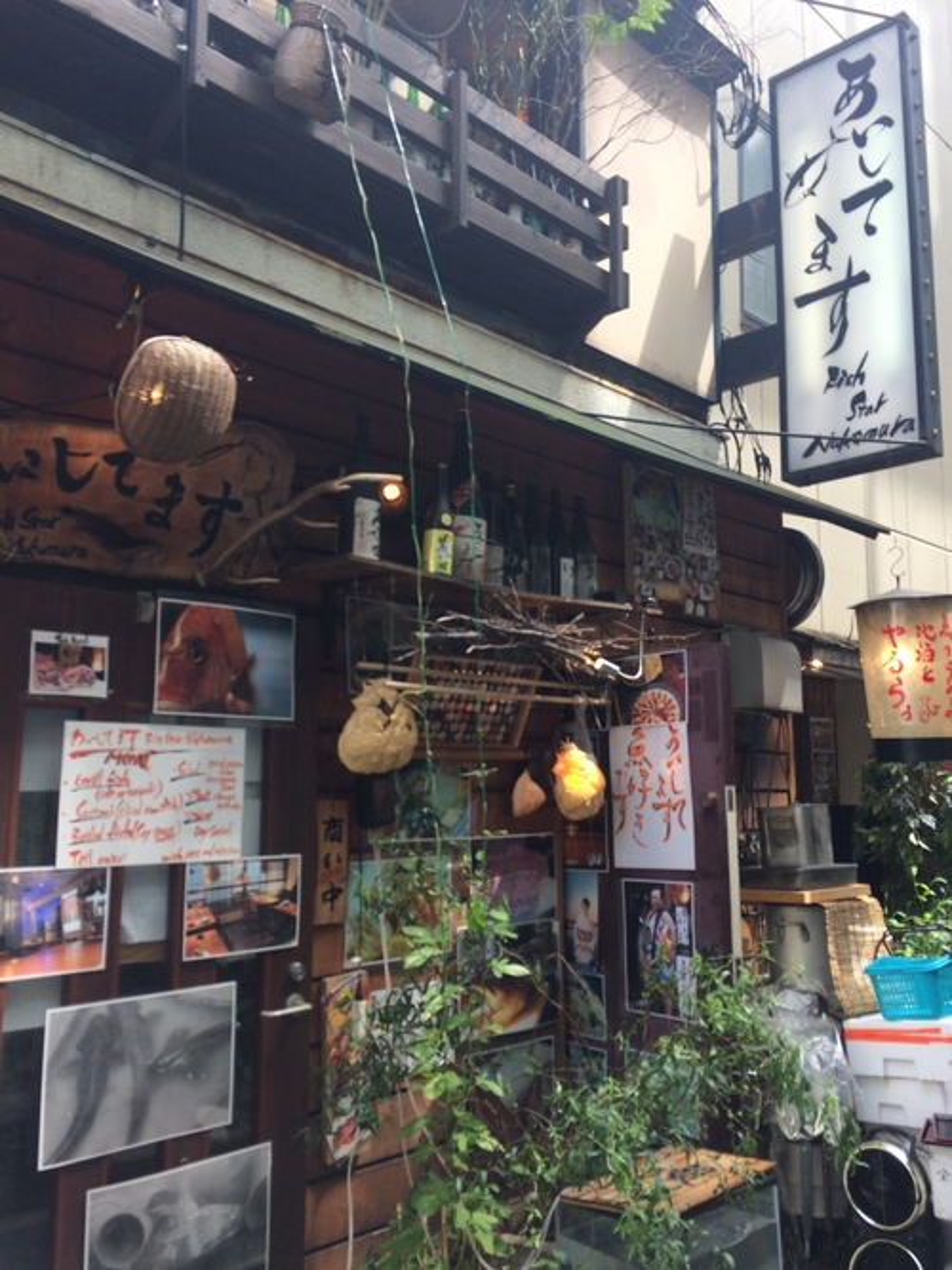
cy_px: 635
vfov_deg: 61.7
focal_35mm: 29
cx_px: 476
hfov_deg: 48.2
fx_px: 1064
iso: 32
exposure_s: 1/199
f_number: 2.2
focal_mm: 4.15
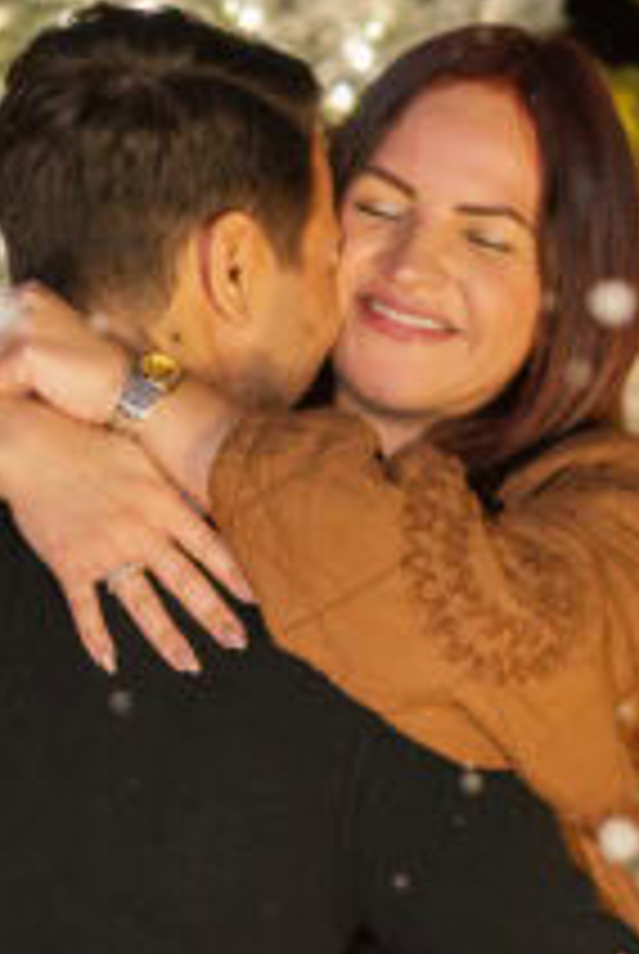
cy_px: 958
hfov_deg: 5.7
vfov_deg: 8.5
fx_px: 6395
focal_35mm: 241
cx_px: 349
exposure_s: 1/160
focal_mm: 50
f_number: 1.6
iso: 1600
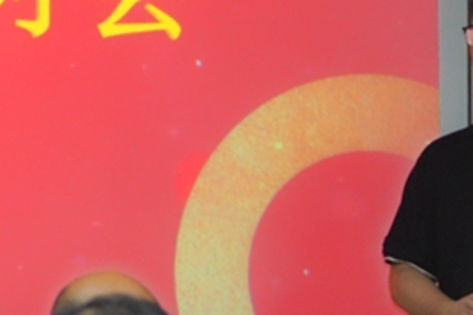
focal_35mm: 297
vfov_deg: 4.6
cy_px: 14
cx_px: -223
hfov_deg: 6.8
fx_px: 3900
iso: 640
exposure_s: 1/30
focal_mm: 52
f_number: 5
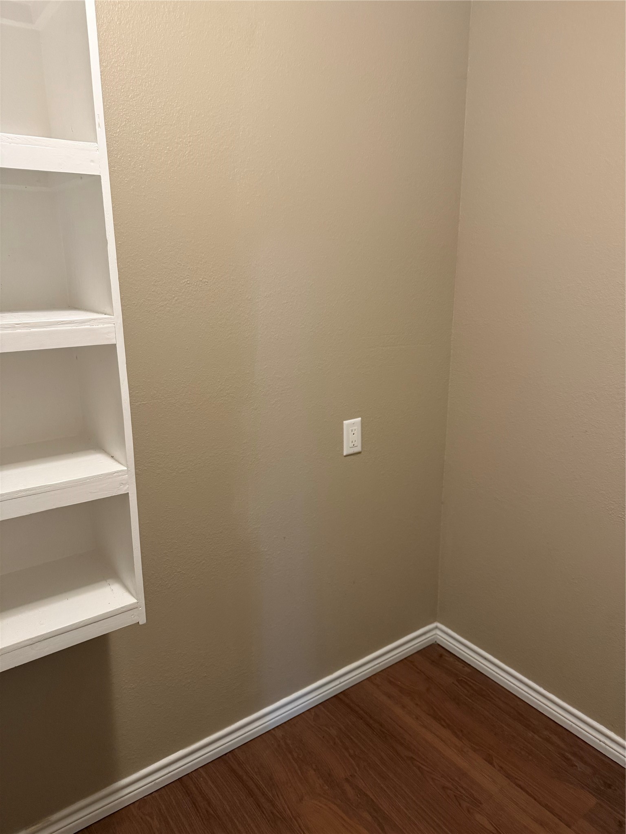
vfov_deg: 71.6
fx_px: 579
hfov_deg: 56.8
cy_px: 417
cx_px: 313
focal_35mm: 24
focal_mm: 6.76
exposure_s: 1/60
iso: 320
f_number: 1.78
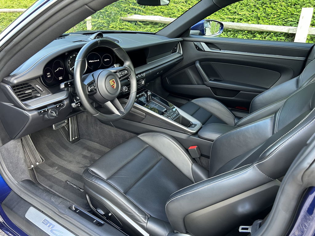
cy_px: 118
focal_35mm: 26
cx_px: 158
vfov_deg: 53.1
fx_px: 237
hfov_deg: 67.3
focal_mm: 5.7
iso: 125
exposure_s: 1/118
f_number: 1.5
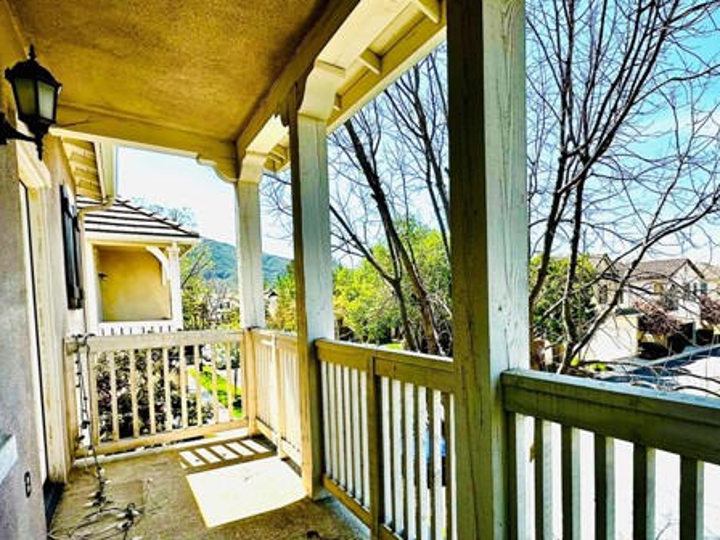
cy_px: 323
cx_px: 436
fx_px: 416
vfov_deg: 65.4
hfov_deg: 80.7
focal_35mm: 20
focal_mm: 2.22
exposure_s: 1/1135
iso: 50
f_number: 2.2
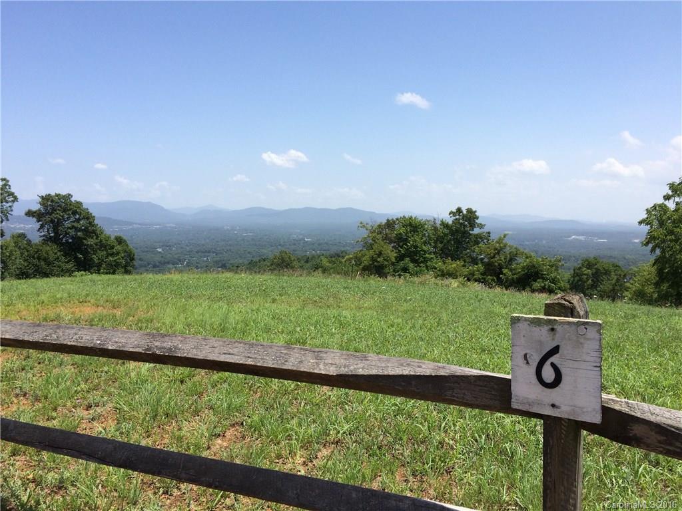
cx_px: 341
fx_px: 571
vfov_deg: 48.2
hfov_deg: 61.7
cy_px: 256
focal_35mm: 29
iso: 32
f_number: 2.2
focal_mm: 4.15
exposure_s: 1/2160
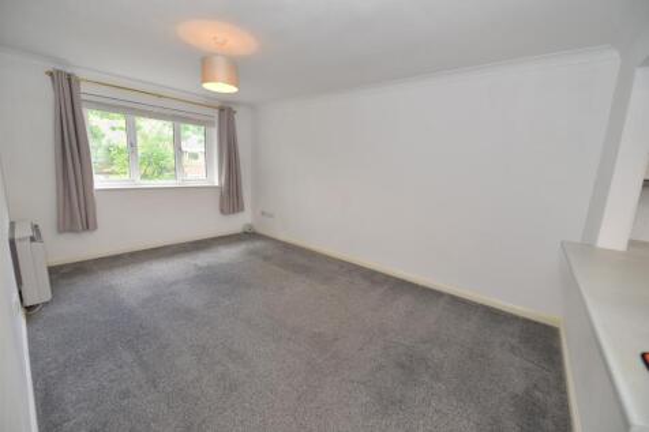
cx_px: 324
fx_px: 252
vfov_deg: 81.2
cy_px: 216
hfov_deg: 104.3
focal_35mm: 14
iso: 320
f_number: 4
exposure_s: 1/60
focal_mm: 14
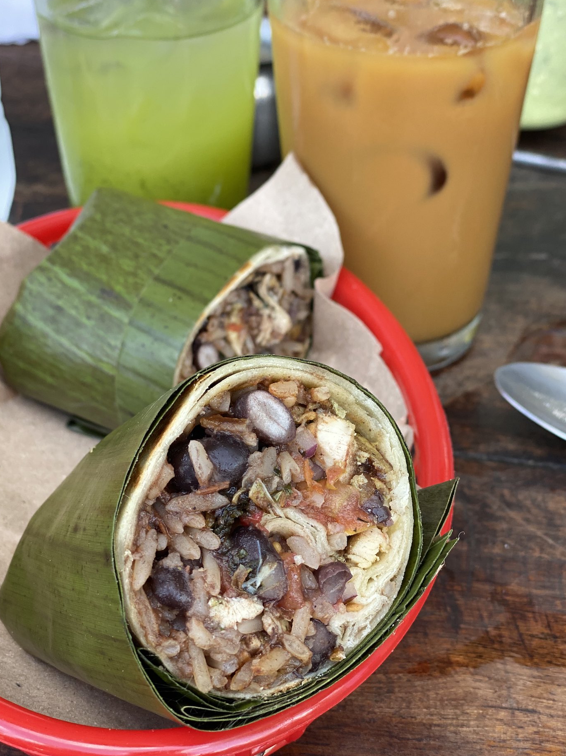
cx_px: 274
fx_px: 1243
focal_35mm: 57
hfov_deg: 25.6
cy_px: 375
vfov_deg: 33.8
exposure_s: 1/122
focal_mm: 6
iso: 50
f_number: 2
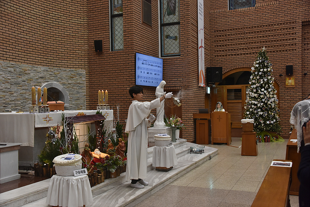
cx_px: 155
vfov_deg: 35.1
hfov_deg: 50.7
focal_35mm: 38
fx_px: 327
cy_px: 104
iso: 2000
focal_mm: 38
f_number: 5
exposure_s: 1/125
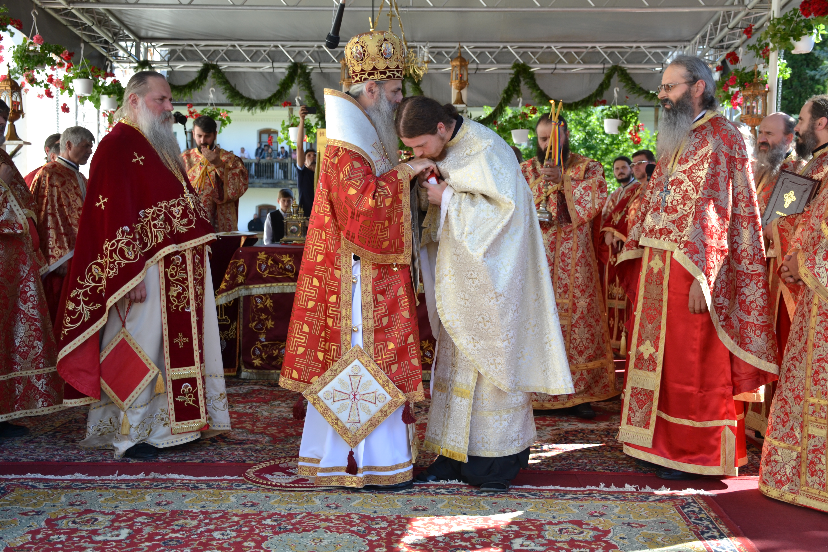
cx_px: 414
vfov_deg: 29.9
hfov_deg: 43.6
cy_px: 276
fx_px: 1035
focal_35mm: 45
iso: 200
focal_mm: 30
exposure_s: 1/250
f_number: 4.5
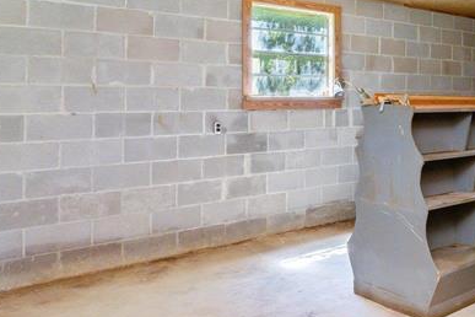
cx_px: 433
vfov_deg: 35.5
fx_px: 488
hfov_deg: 46.5
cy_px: 101
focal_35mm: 37
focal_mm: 14
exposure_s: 1/30
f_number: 9
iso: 800
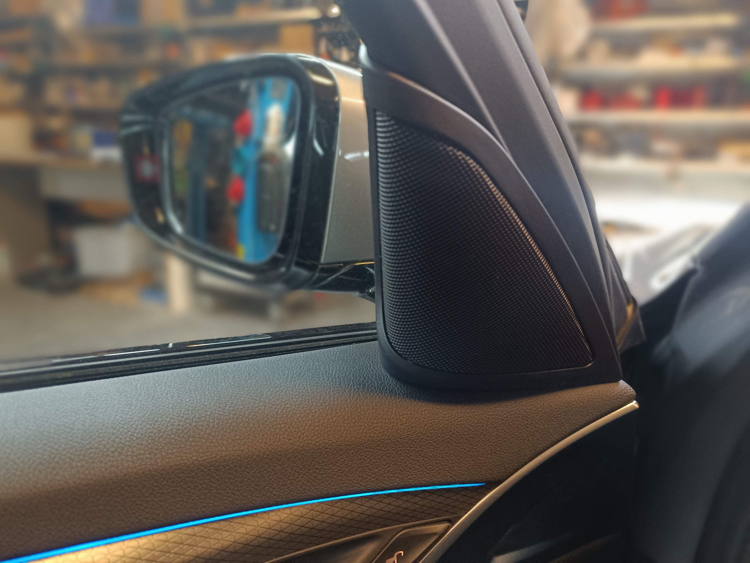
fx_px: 520
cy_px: 282
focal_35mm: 24
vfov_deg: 56.8
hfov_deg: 71.6
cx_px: 375
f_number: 1.79
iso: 741
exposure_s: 1/25
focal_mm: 4.71
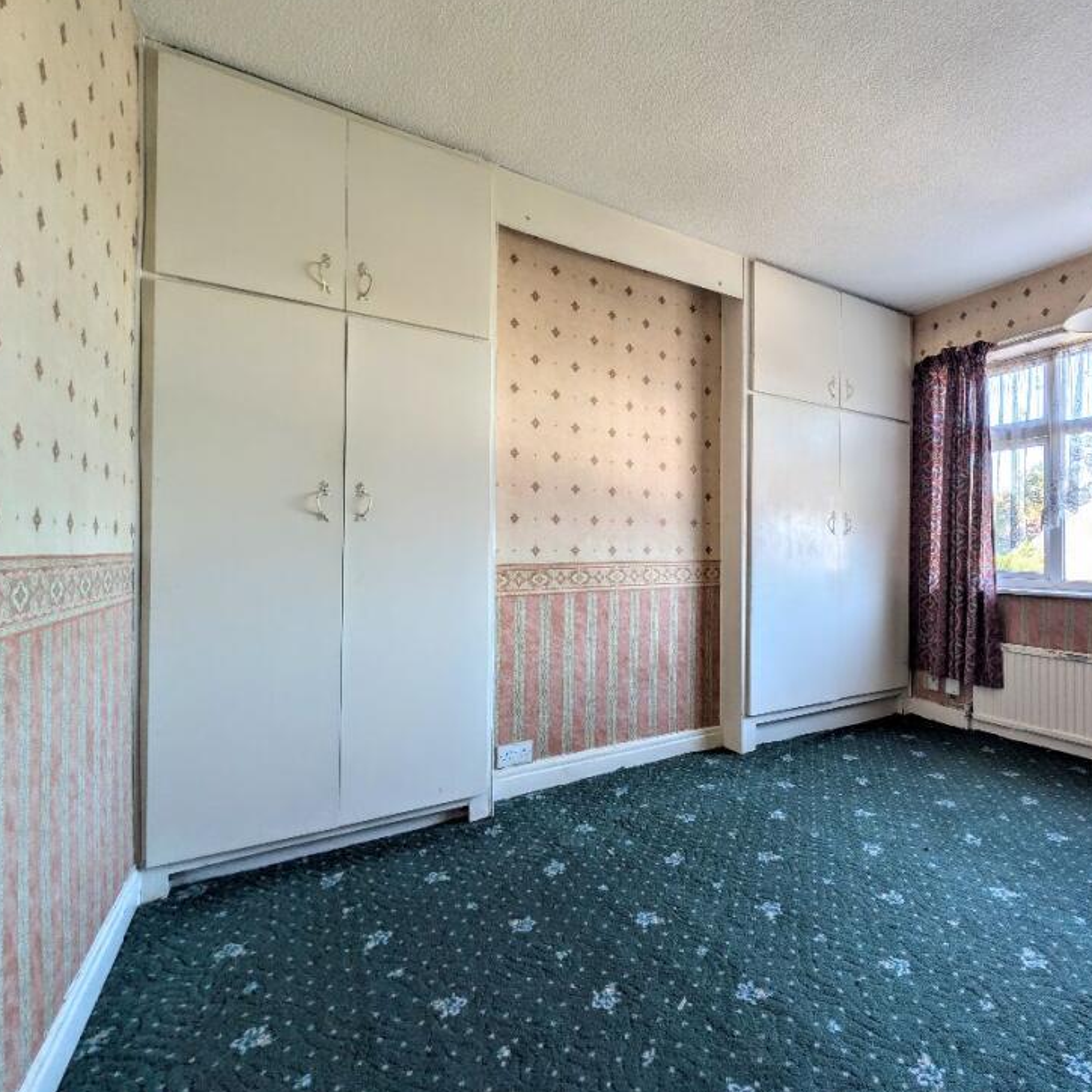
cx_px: 702
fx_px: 535
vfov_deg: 91.1
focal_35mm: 15
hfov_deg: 88.7
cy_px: 537
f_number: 1.7
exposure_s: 1/194
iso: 62
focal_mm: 2.02
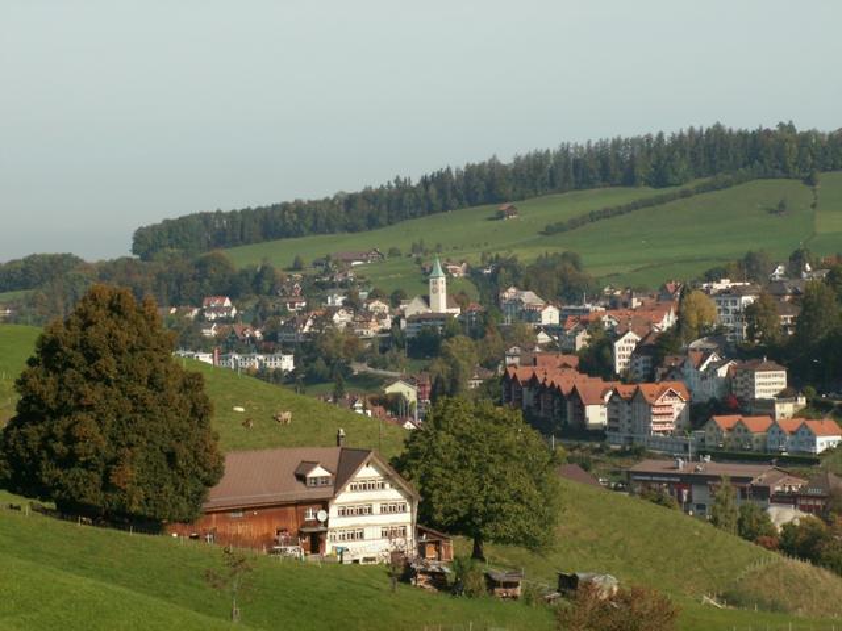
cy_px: 316
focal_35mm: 128
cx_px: 421
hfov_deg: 15.4
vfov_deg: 11.6
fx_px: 3113
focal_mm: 20.98
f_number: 8
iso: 50
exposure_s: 1/125
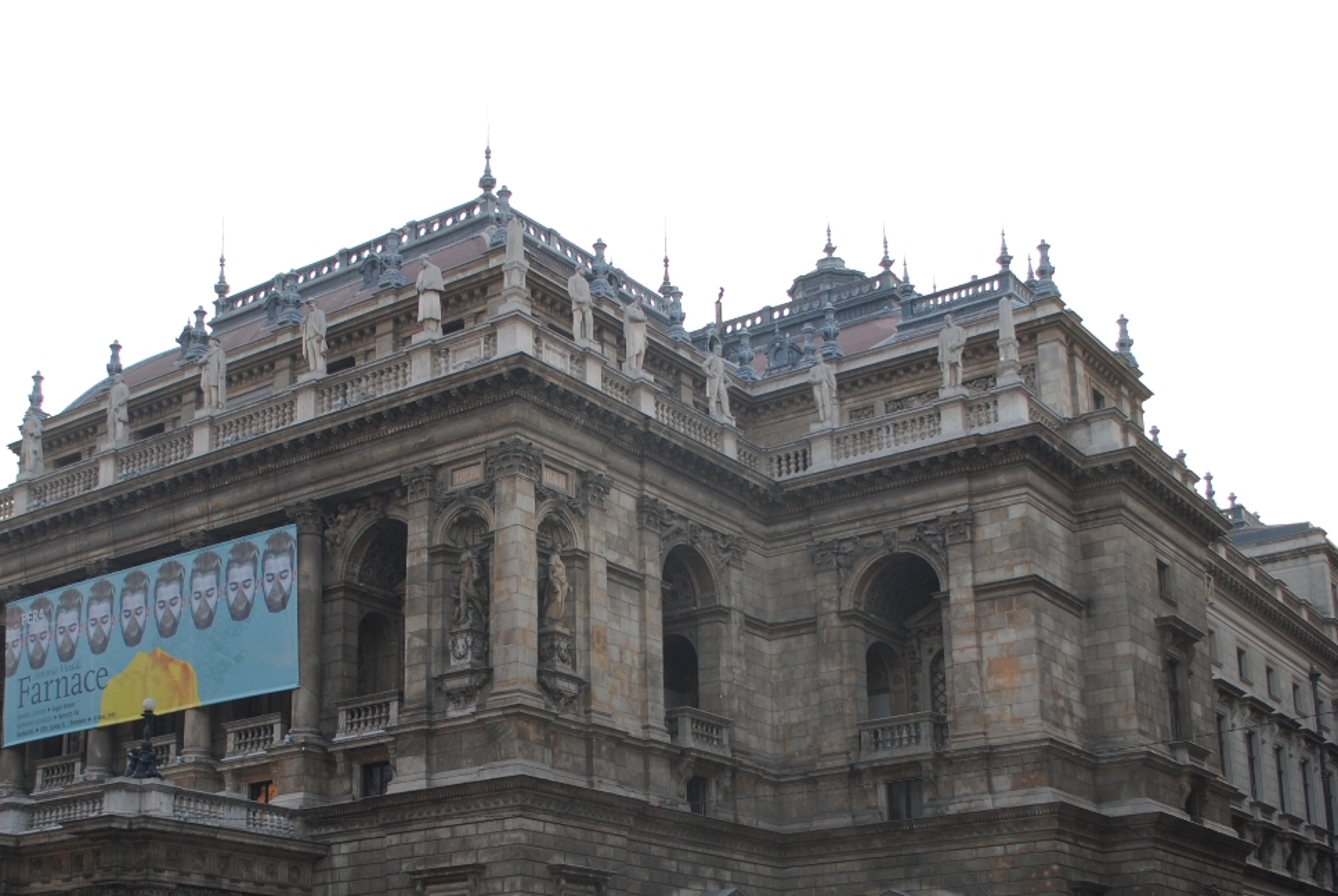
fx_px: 1786
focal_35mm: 48
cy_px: 673
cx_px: 634
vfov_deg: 27.8
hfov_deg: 41.1
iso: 100
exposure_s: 1/125
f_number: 3.8
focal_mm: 20
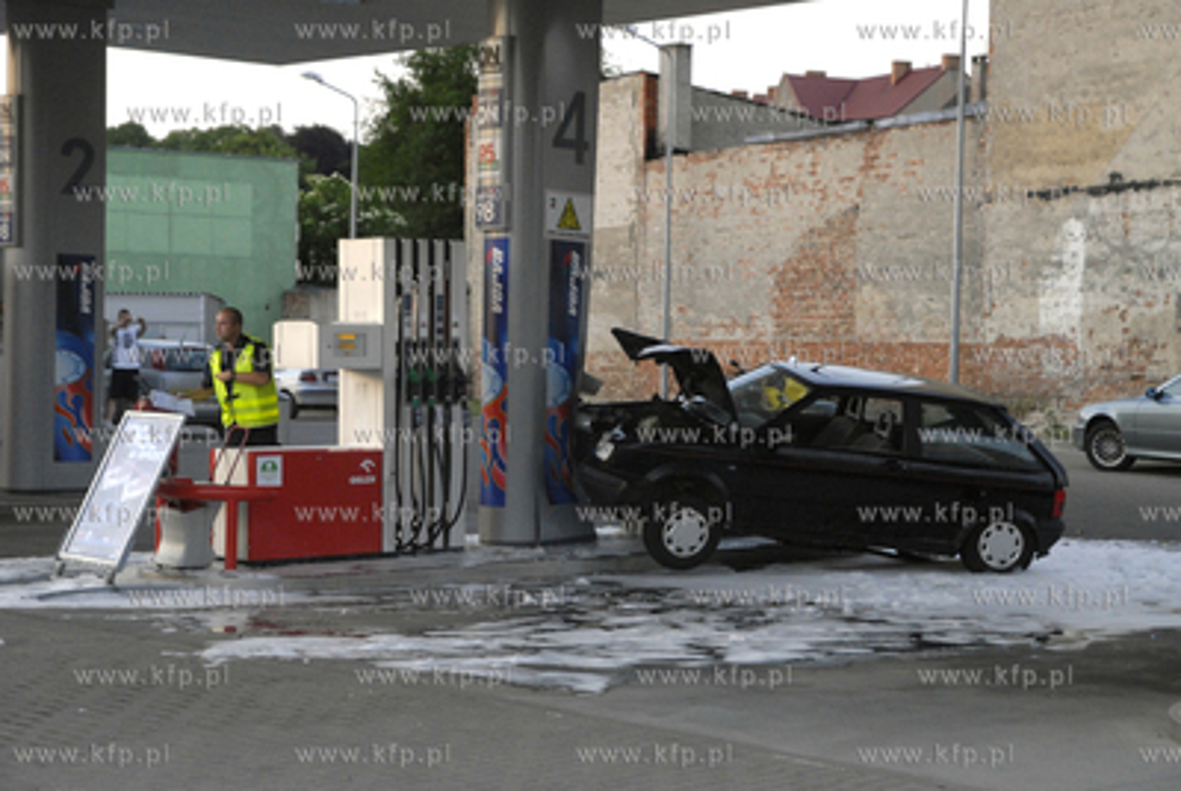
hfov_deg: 27.0
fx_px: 2464
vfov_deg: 18.2
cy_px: 396
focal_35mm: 75
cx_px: 590
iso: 800
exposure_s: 1/60
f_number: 3.5
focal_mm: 50
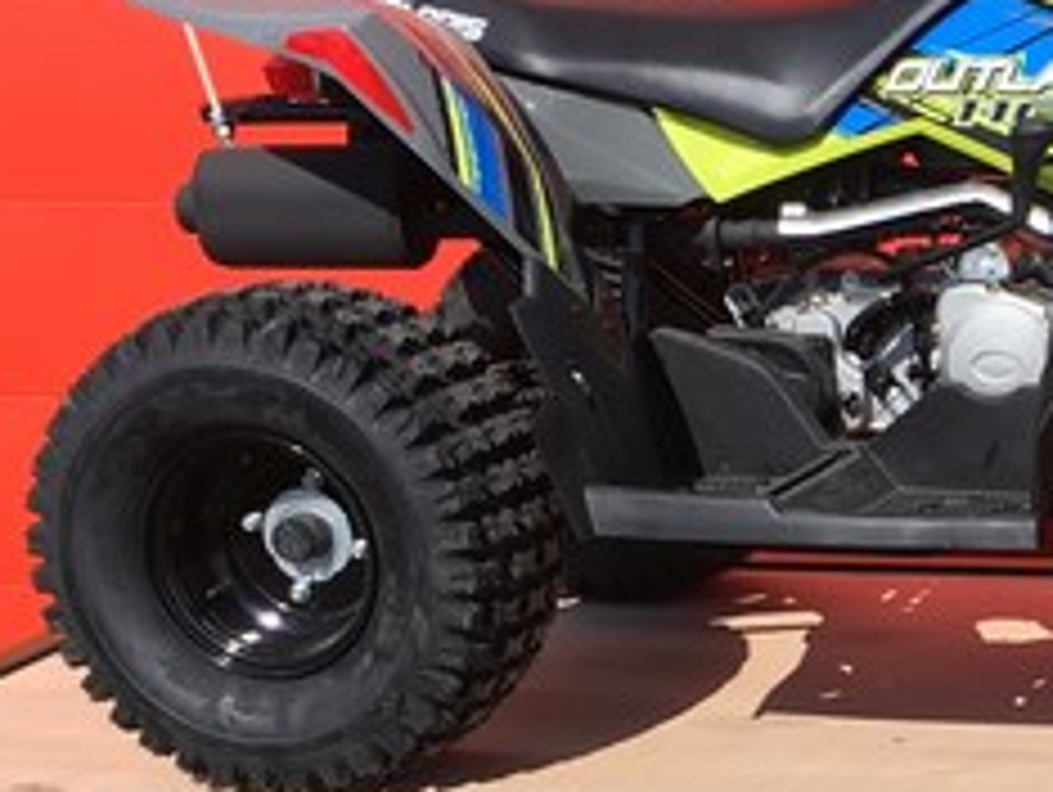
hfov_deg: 18.8
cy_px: 639
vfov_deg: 14.9
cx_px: 1233
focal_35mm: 99
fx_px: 3015
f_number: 2.2
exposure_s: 1/1012
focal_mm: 4.15
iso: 25
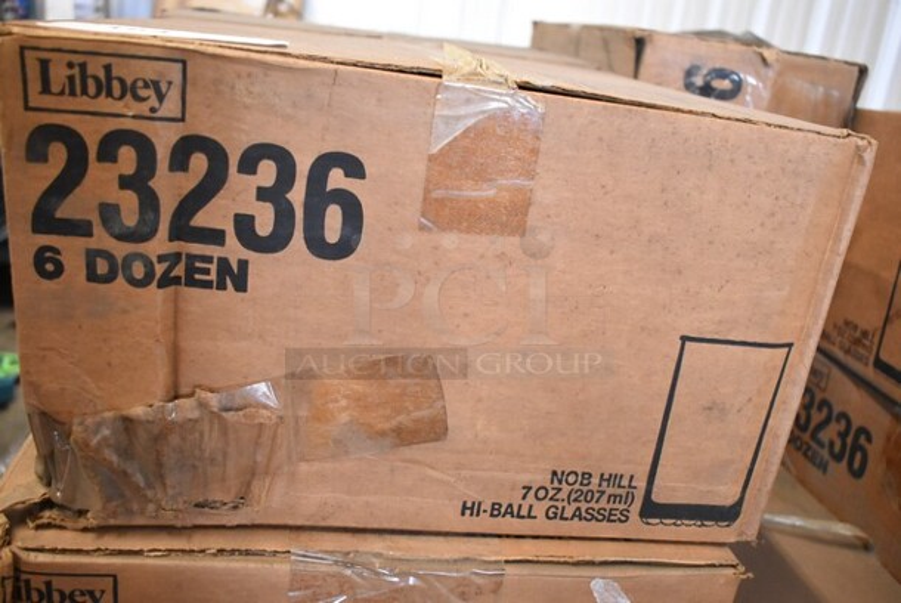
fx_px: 827
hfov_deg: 57.2
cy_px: 302
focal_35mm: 33
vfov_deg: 40.1
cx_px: 450
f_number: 3.8
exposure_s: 1/125
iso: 3600
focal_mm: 22
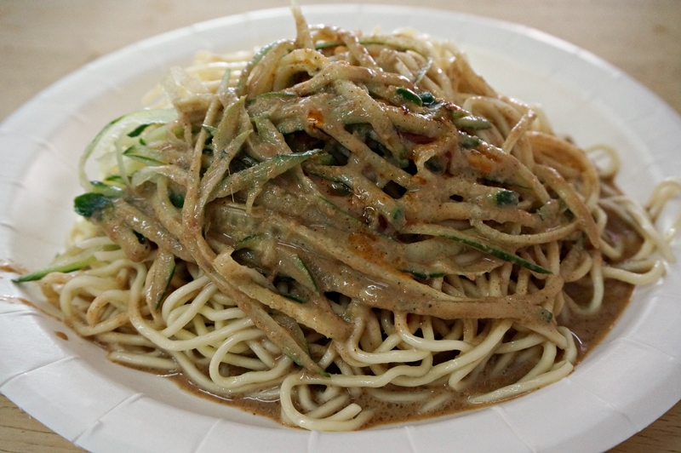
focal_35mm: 39
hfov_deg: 49.6
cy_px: 226
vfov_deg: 34.2
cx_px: 340
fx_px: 737
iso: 1600
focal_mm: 26
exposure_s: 1/60
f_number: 6.3
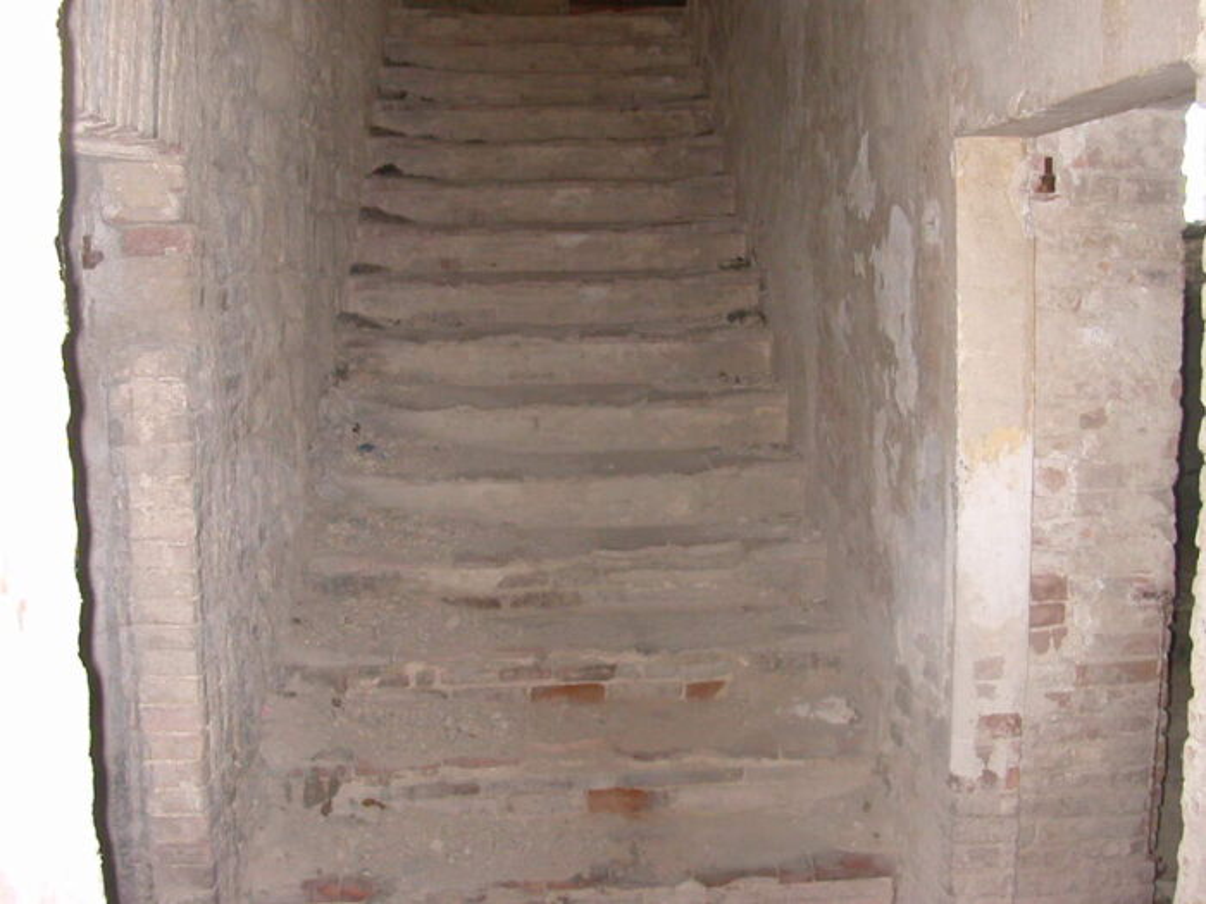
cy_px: 452
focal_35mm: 37
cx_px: 603
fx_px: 1289
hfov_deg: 50.1
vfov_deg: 38.7
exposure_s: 1/59.9
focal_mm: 5.6
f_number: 2.7
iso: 183
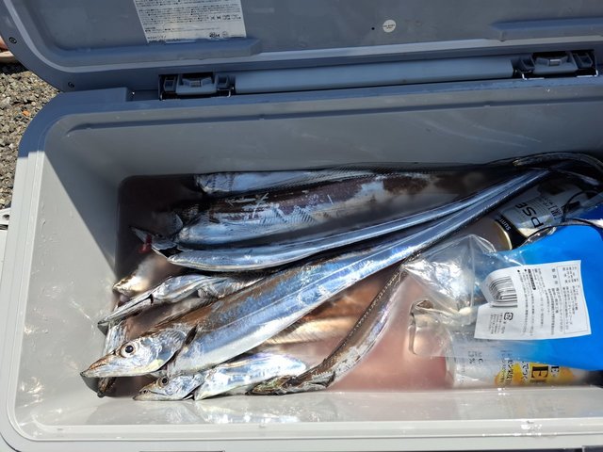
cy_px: 226
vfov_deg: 58.9
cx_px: 302
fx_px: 401
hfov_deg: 73.9
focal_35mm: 23
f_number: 1.8
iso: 50
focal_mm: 5.54
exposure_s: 1/1477
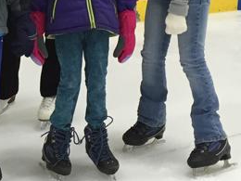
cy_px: -3
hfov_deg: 16.8
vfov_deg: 12.8
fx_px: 794
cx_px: -19
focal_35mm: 114
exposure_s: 1/30
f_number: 2.2
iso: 50
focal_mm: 4.15
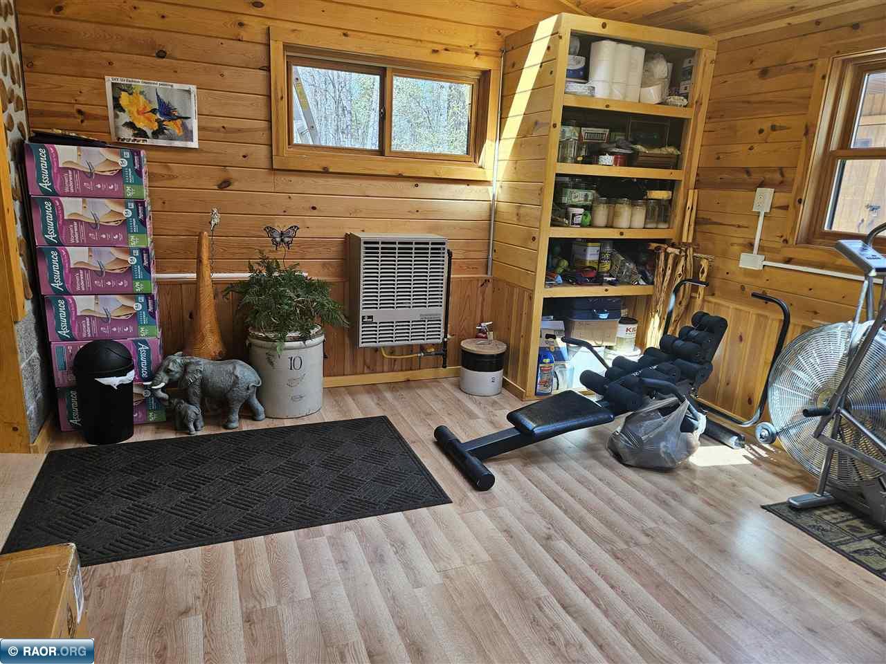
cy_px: 332
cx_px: 443
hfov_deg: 73.9
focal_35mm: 23
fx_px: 589
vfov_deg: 58.9
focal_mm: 5.4
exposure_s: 1/207
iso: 125
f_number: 1.8
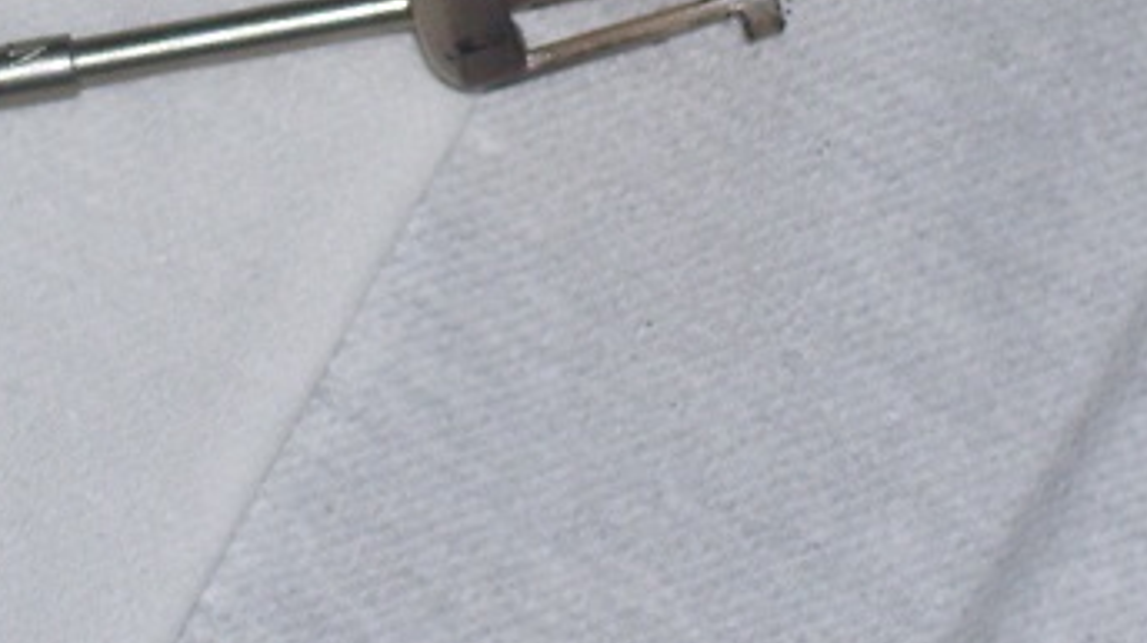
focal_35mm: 236
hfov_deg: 9.1
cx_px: 685
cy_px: -97
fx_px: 7173
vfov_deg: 5.1
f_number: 4.3
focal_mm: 14.3
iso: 80
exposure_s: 1/80
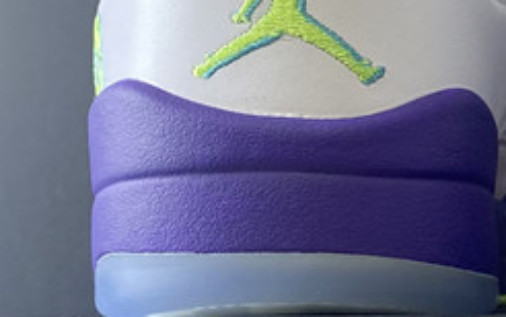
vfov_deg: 11.6
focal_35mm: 112
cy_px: 325
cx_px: 638
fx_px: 1545
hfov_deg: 17.6
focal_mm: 4.25
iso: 100
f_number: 1.8
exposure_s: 1/50
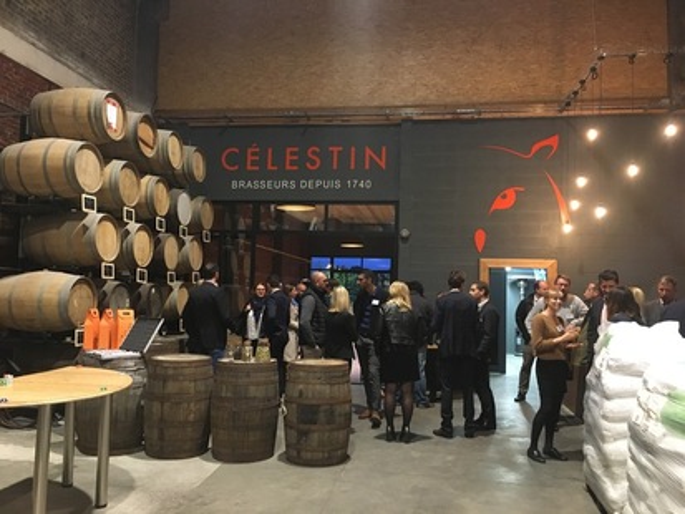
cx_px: 342
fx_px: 574
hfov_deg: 61.6
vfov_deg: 48.3
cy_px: 257
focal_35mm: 29
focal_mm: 4.15
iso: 250
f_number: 2.2
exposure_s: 1/17
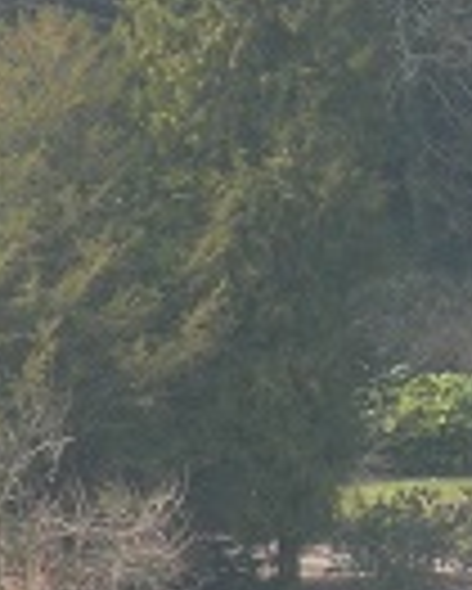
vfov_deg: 4.6
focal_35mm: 422
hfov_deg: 3.6
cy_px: 507
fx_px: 7360
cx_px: -432
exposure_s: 1/76.5
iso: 64
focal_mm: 23.4
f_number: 8.2
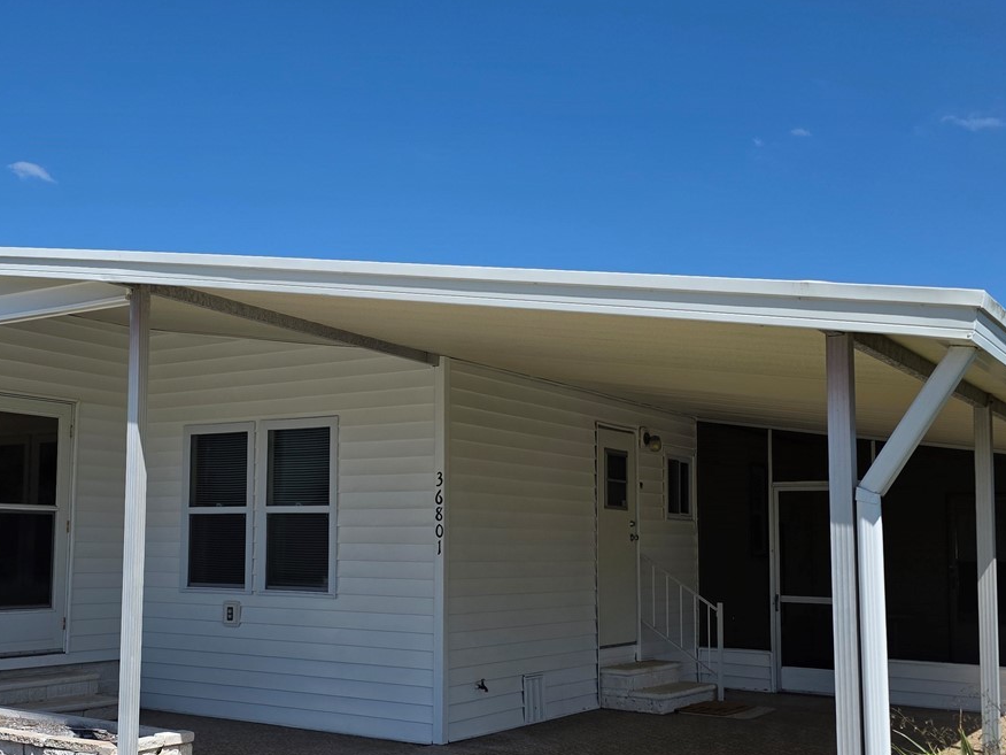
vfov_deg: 34.2
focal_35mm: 42
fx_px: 1221
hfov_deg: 44.2
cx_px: 341
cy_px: 457
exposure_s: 1/7944
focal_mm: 6.3
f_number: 1.7
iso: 80
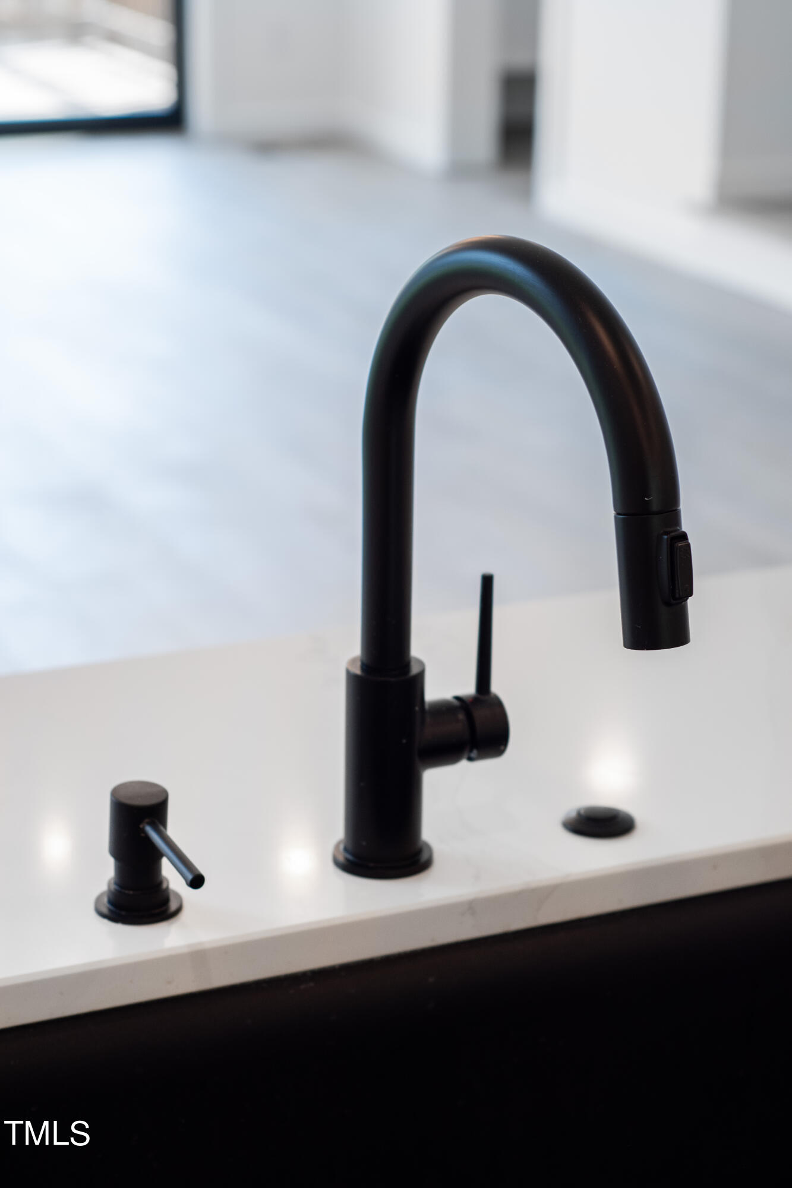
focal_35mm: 75
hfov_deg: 18.2
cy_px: 594
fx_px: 2475
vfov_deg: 27.0
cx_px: 396
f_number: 3.5
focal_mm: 50
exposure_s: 1/200
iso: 400
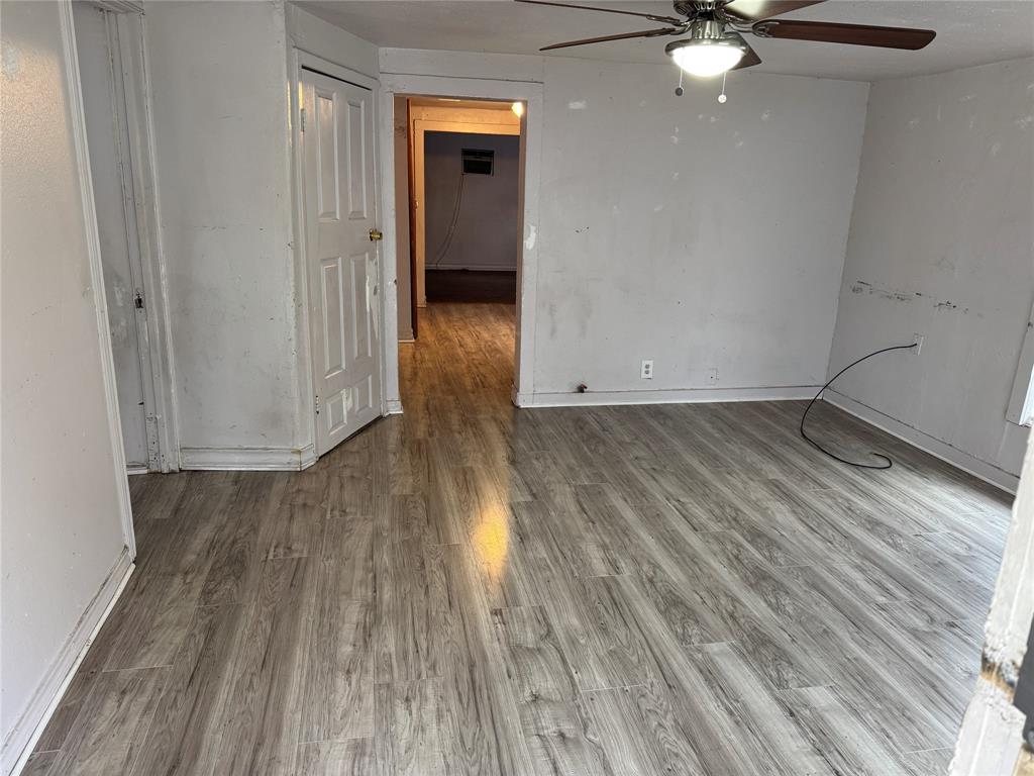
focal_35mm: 24
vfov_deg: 56.8
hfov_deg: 71.6
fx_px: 717
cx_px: 517
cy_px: 388
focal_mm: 6.76
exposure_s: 1/60
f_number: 1.78
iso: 250
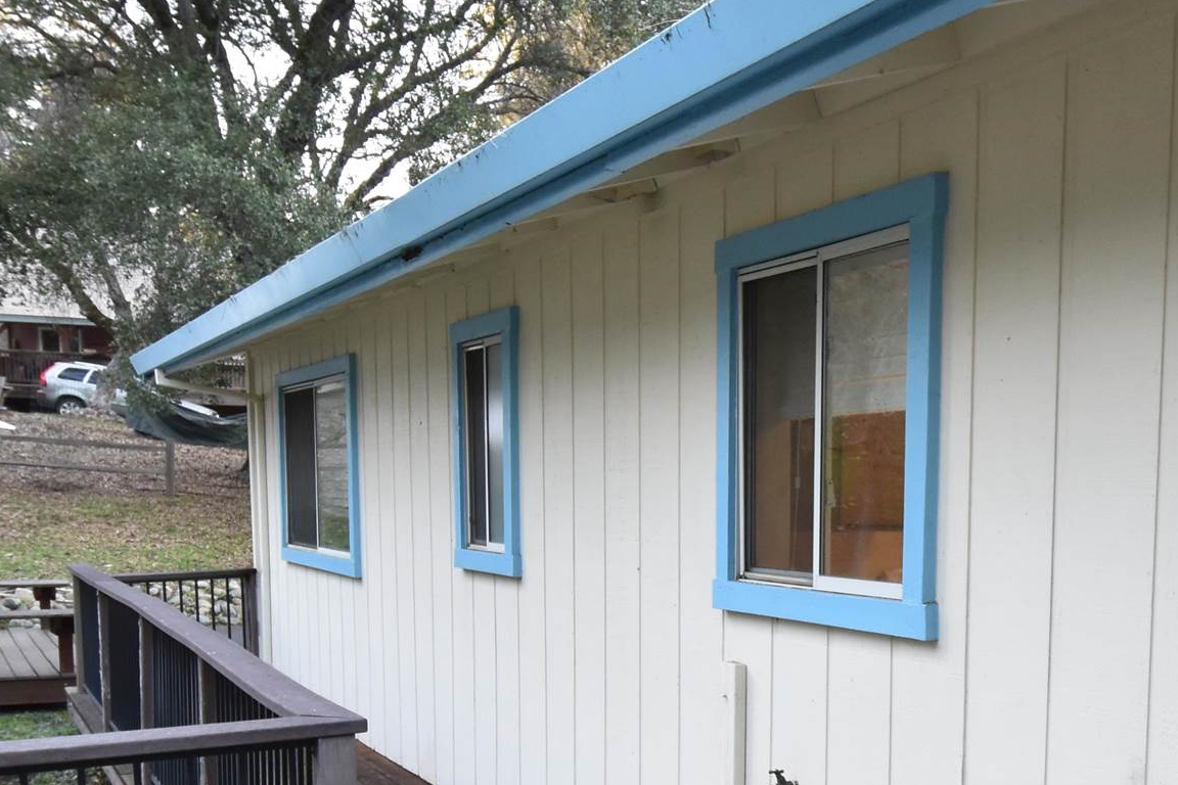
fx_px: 1309
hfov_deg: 46.8
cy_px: 674
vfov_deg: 32.1
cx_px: 873
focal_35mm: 40
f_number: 4.5
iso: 640
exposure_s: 1/80
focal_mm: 10
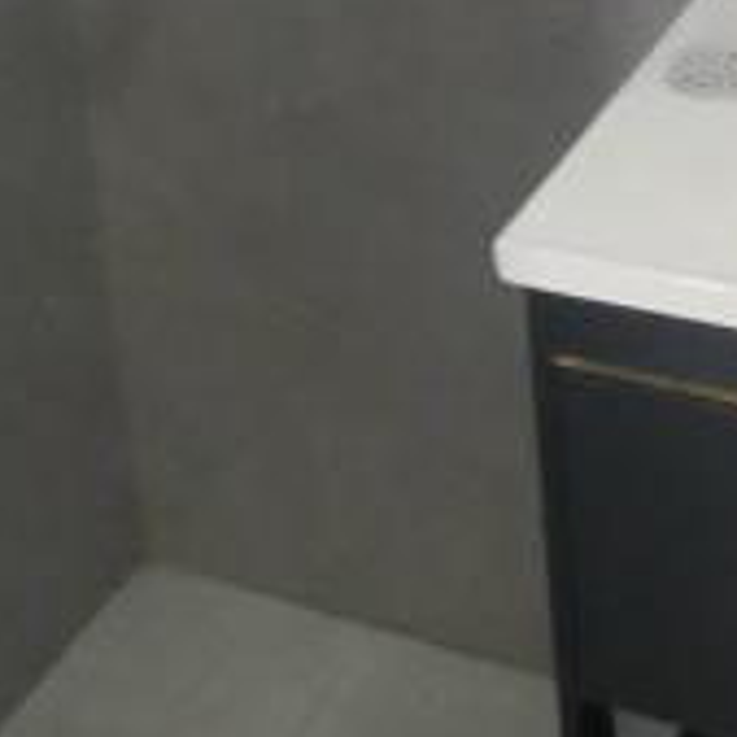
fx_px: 2288
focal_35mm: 95
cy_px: -238
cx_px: 26
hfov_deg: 17.9
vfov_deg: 17.1
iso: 250
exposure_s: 1/33.3
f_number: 2.2
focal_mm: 2.23
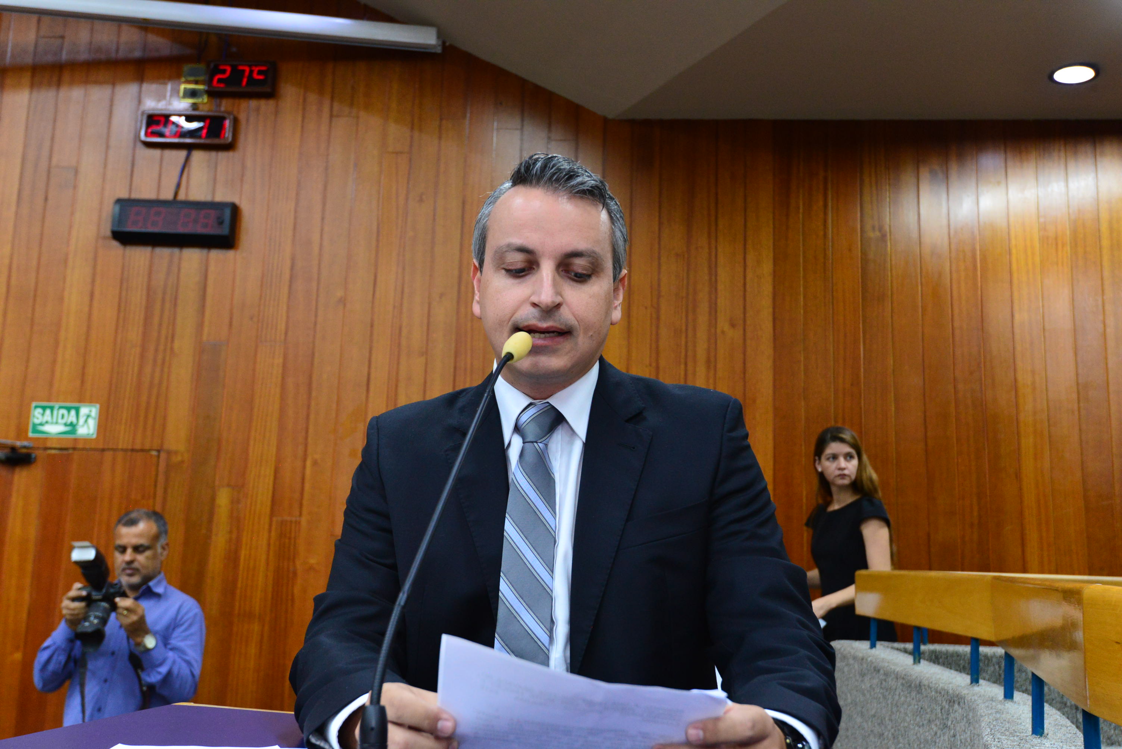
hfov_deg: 54.4
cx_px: 561
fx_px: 1091
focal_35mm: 35
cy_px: 374
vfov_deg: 37.9
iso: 2500
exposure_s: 1/60
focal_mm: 35
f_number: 6.3
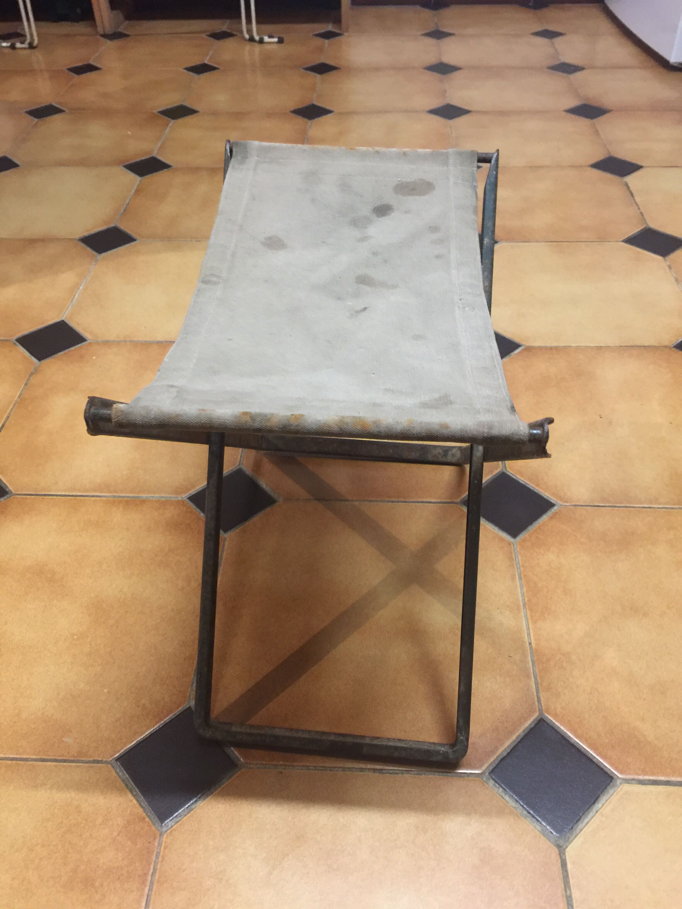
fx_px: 762
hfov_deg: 48.2
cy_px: 454
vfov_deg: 61.7
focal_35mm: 29
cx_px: 341
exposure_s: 1/8
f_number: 2.2
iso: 125
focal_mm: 4.15
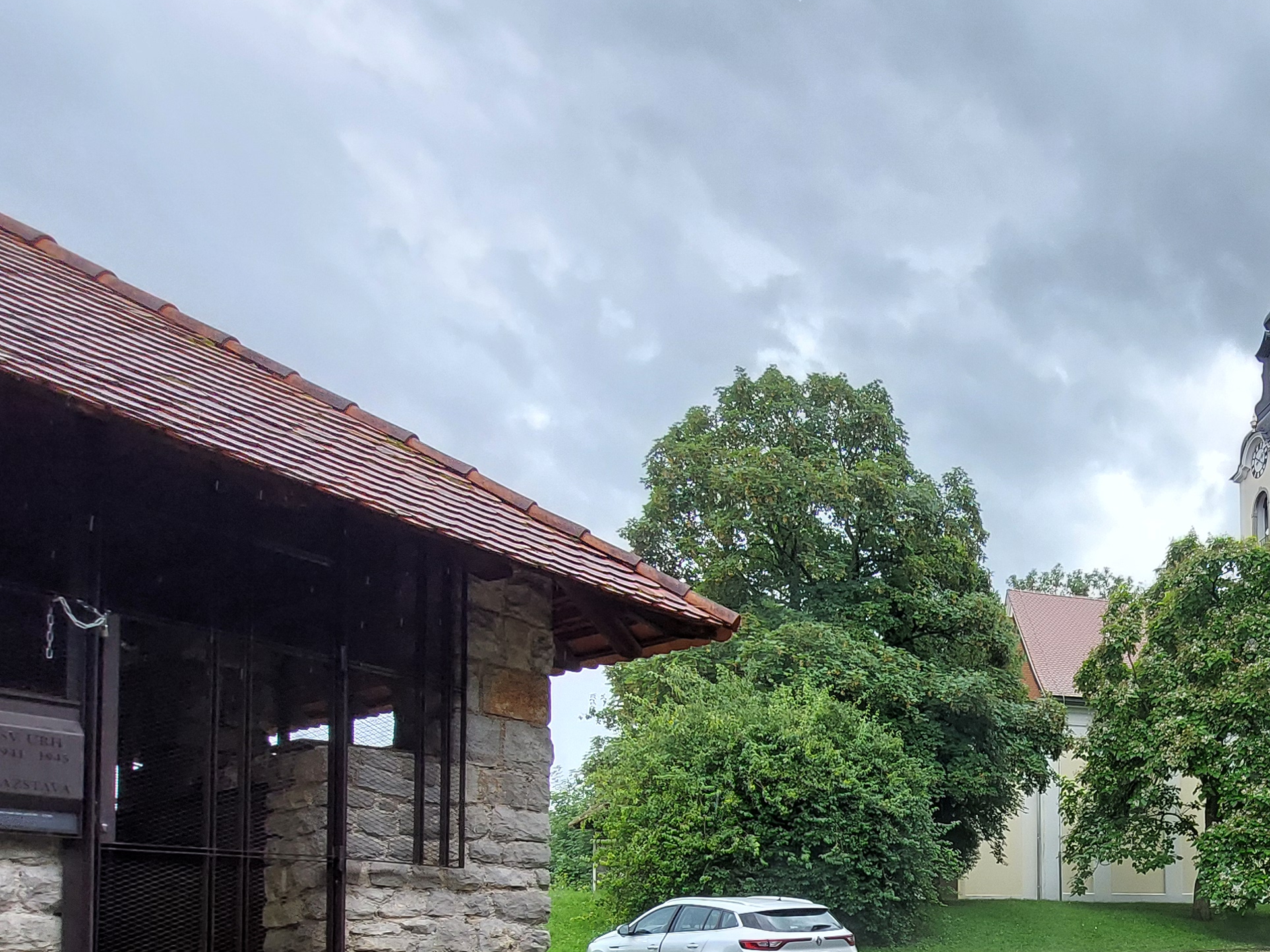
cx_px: 1118
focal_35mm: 27
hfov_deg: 57.2
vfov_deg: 44.3
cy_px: 937
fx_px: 990
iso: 50
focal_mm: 1.74
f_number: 2.2
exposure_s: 1/491
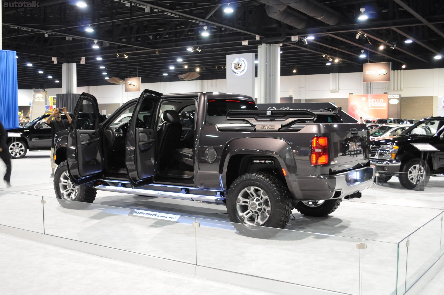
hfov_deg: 46.4
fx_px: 517
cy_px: 148
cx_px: 222
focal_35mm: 42
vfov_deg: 31.8
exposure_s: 1/13
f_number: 4.5
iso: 800
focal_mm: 28
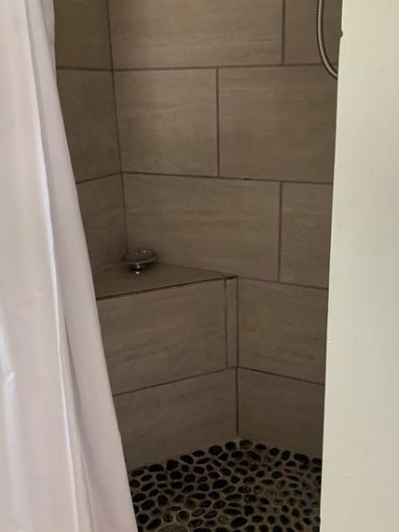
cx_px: 213
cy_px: 262
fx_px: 538
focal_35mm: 35
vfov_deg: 52.6
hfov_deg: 40.7
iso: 320
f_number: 1.8
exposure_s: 1/60
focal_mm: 4.25
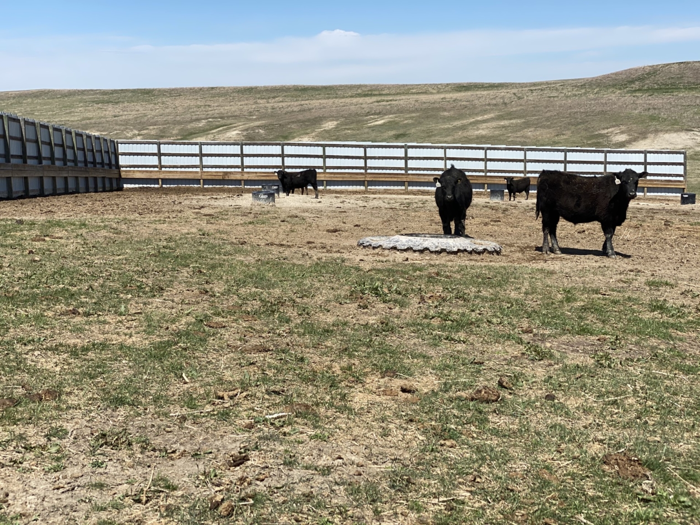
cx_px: 350
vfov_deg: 28.0
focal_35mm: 52
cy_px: 262
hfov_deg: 36.8
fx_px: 1052
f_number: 2
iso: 20
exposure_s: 1/2283
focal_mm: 6
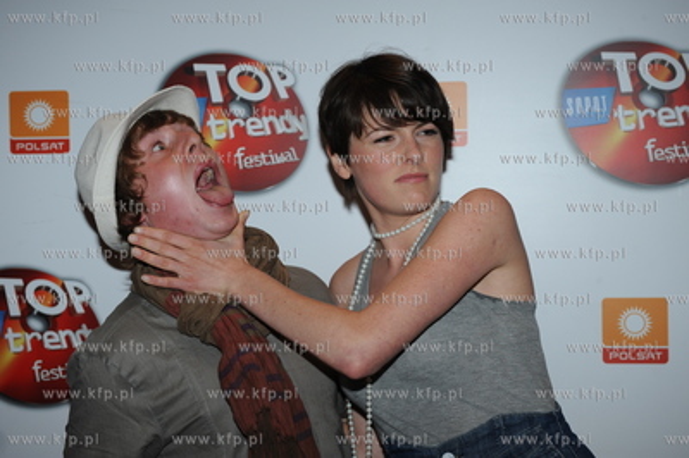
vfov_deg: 20.6
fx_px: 1262
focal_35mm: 66
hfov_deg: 30.5
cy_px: 229
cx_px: 344
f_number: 5.6
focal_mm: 66
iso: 400
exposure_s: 1/160
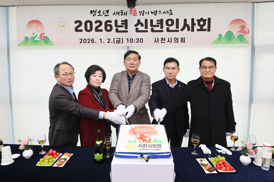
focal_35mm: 21
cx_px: 137
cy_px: 91
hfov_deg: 81.2
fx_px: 160
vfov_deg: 59.5
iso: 2500
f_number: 6.3
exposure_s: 1/250
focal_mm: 21
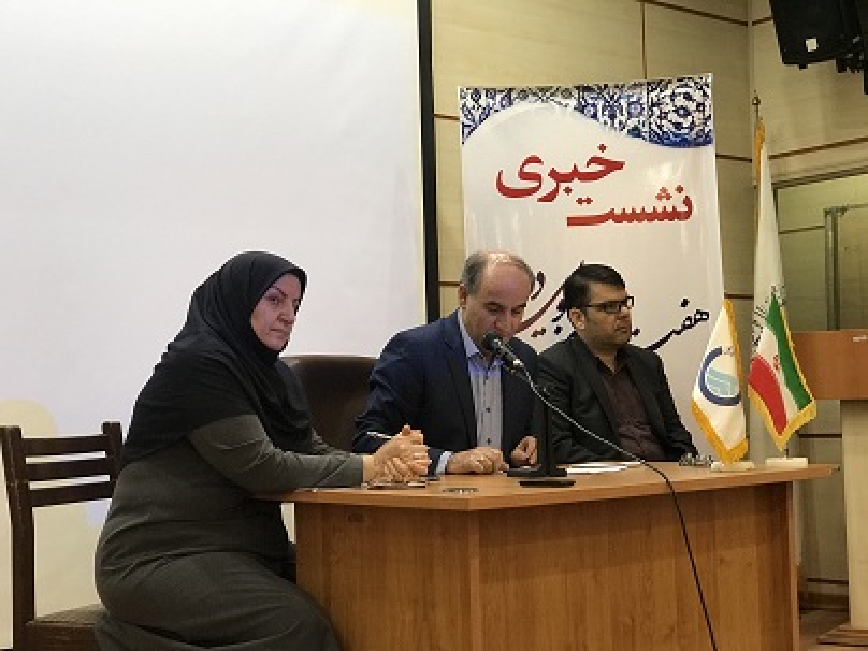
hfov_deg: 33.8
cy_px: 326
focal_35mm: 57
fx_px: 1429
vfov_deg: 25.7
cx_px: 434
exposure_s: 1/50
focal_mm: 6.6
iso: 320
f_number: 2.8
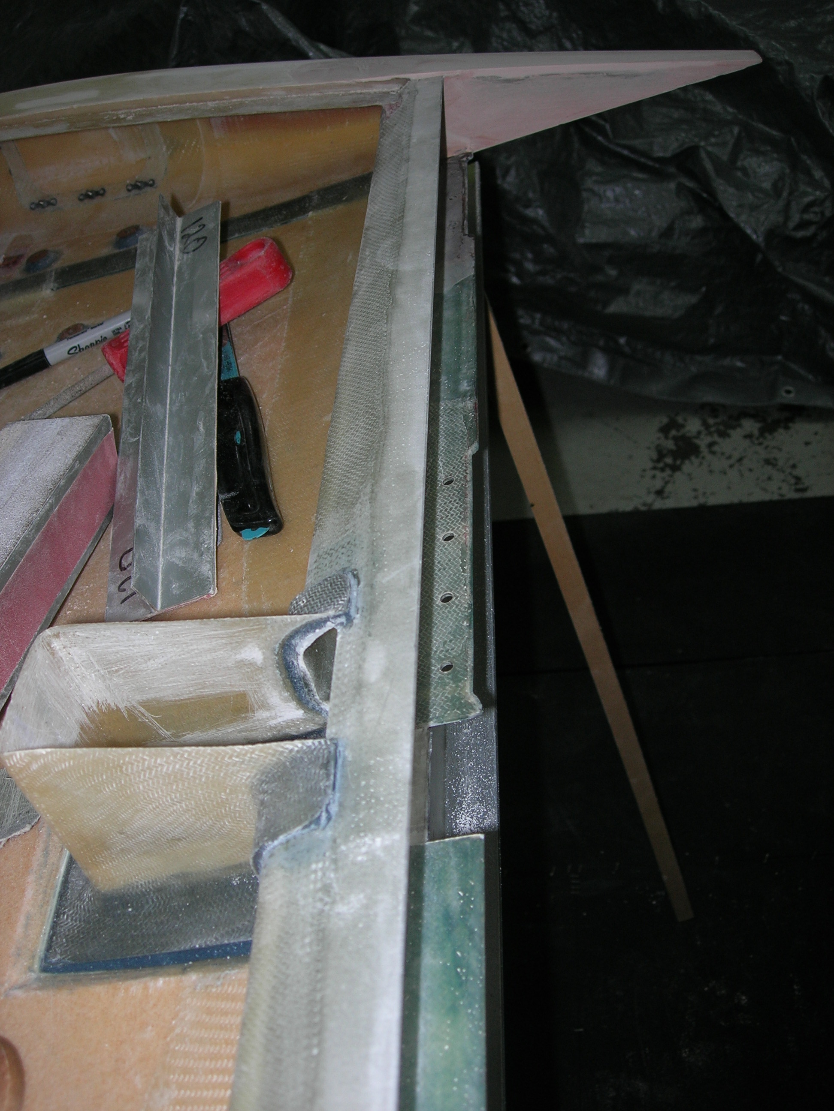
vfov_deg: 49.0
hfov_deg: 37.7
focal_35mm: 38
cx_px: 417
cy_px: 556
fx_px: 1221
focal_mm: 7.8
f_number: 2.8
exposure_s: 1/60.1
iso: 64
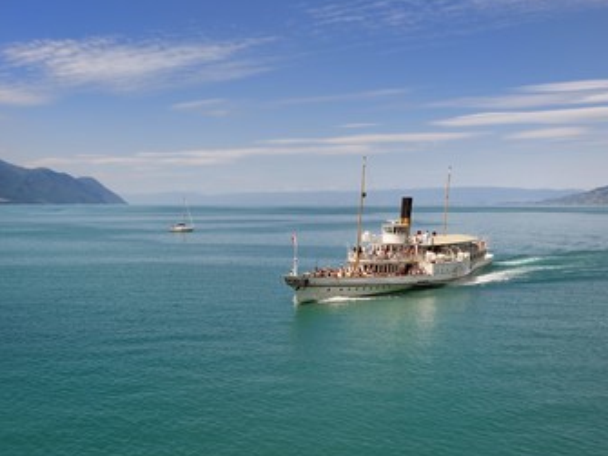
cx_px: 263
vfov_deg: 35.1
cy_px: 234
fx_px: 720
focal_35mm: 41
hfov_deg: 45.7
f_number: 13
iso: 200
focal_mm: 34
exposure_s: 1/400
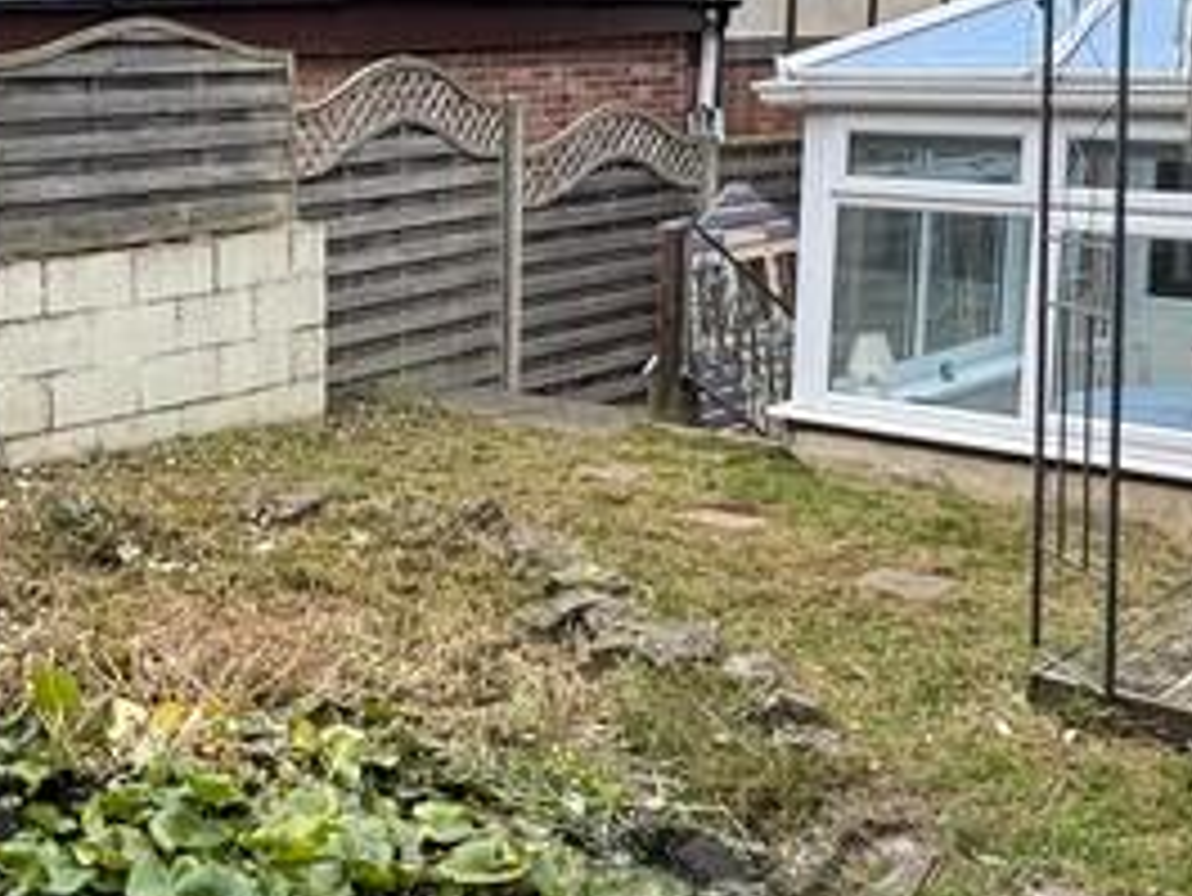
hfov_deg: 34.3
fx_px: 1860
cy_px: 356
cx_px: 220
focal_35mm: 54
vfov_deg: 27.0
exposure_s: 1/99
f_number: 2.2
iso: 64
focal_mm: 2.22
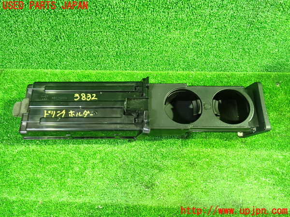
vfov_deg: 46.8
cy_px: 108
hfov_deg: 60.0
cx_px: 145
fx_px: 251
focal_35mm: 30
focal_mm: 5.4
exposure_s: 1/15
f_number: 2.3
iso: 800
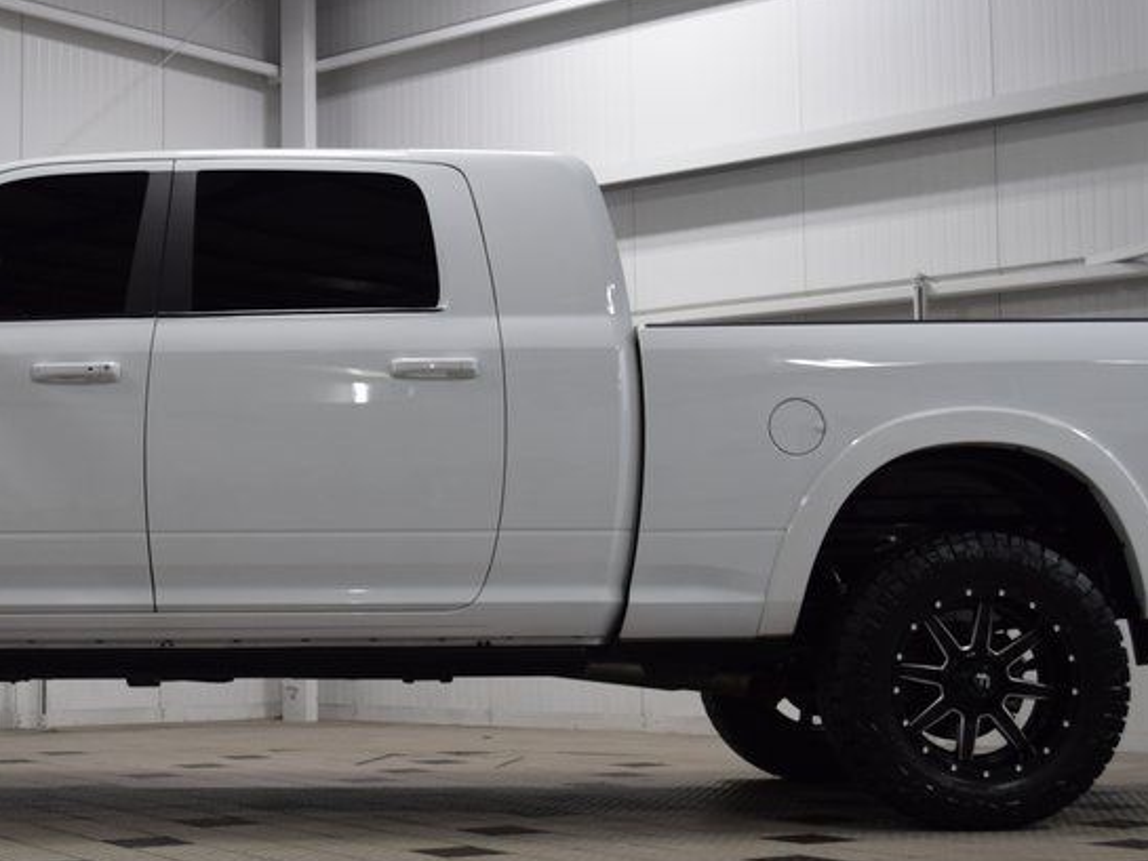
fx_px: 2156
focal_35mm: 65
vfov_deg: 22.6
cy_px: 473
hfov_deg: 29.4
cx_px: 318
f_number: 4.2
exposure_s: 1/80
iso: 400
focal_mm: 24
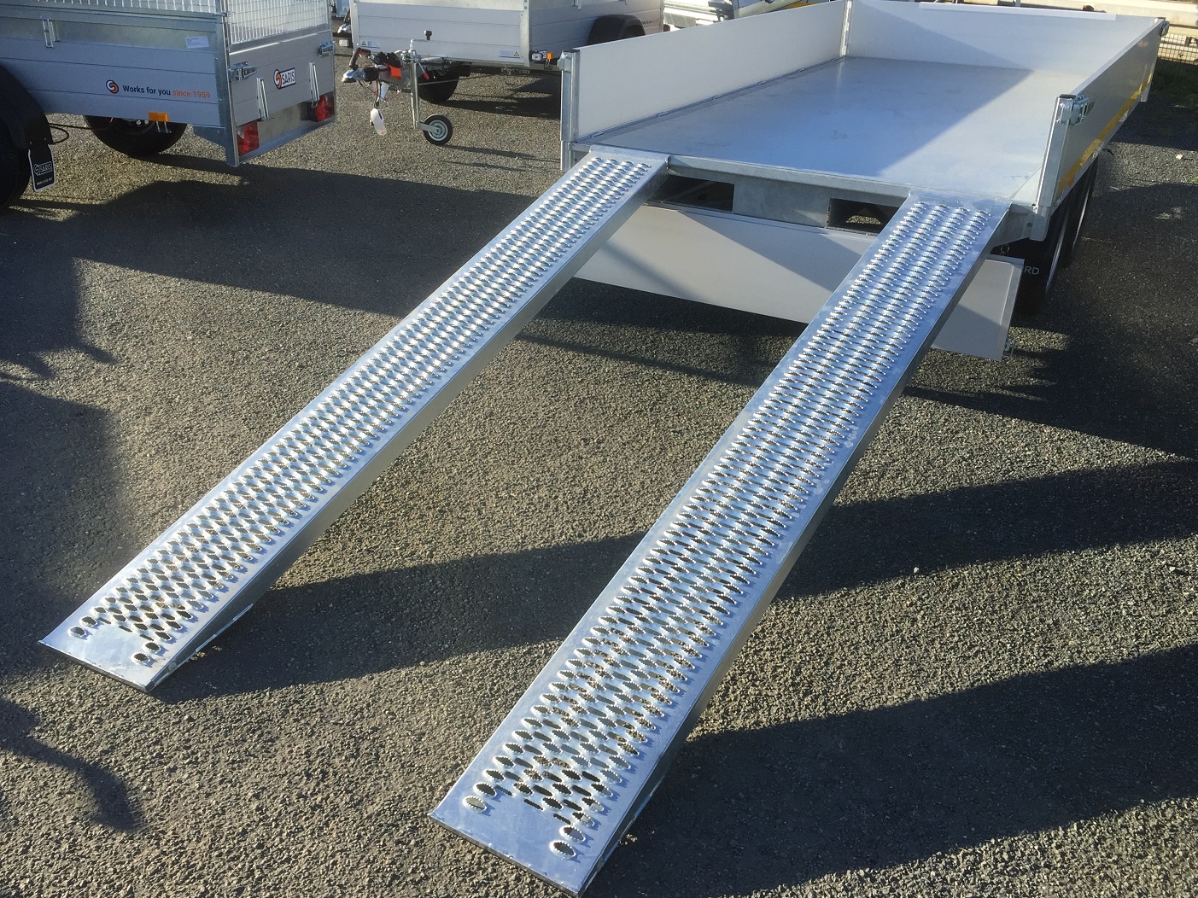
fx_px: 1073
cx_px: 602
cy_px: 447
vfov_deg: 45.4
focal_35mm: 31
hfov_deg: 58.4
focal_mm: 4.15
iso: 32
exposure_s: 1/879
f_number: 2.2
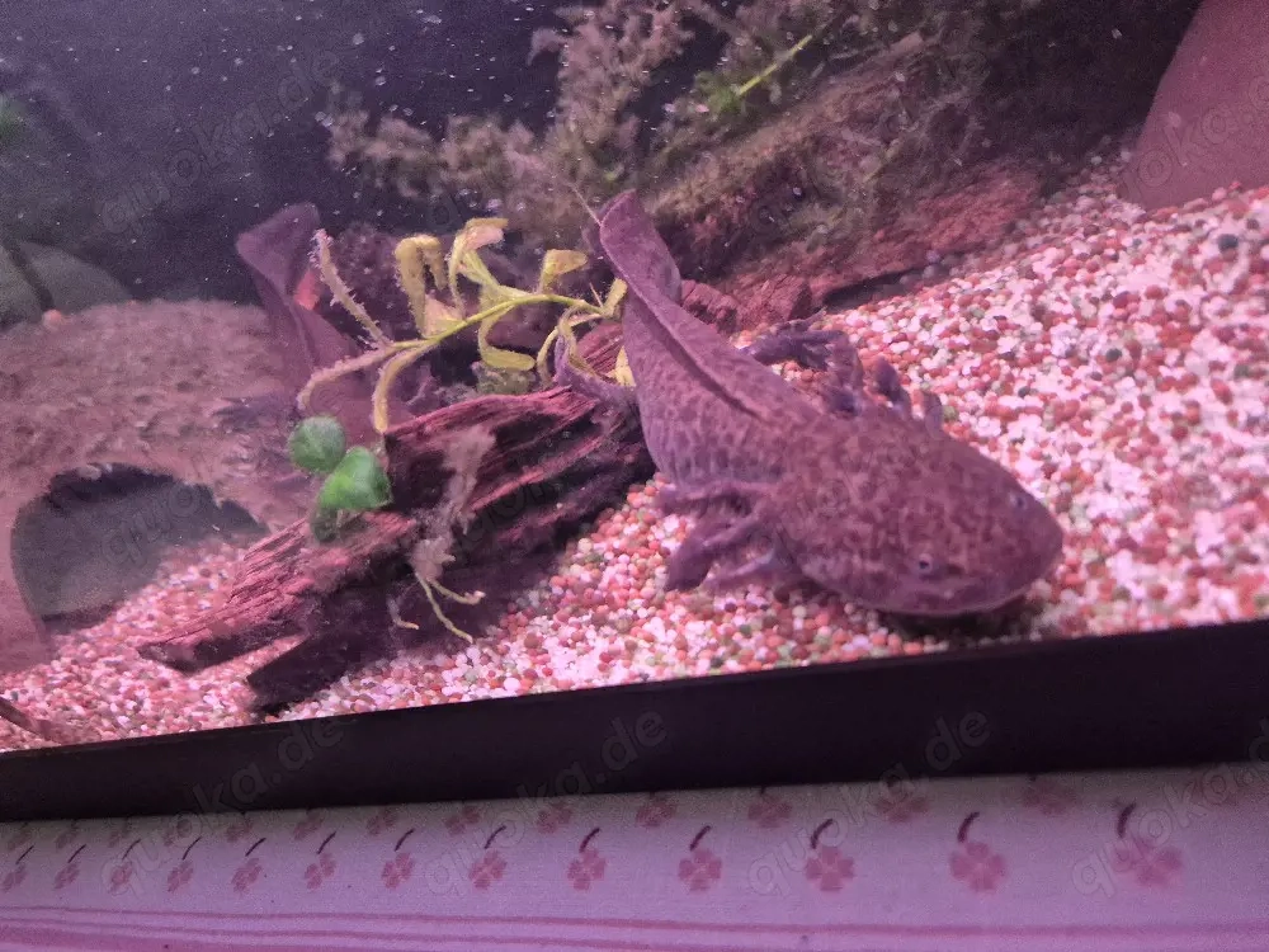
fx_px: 843
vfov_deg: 58.9
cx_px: 634
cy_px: 476
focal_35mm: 23
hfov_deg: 73.9
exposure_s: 1/100
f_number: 1.8
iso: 1250
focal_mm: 5.4
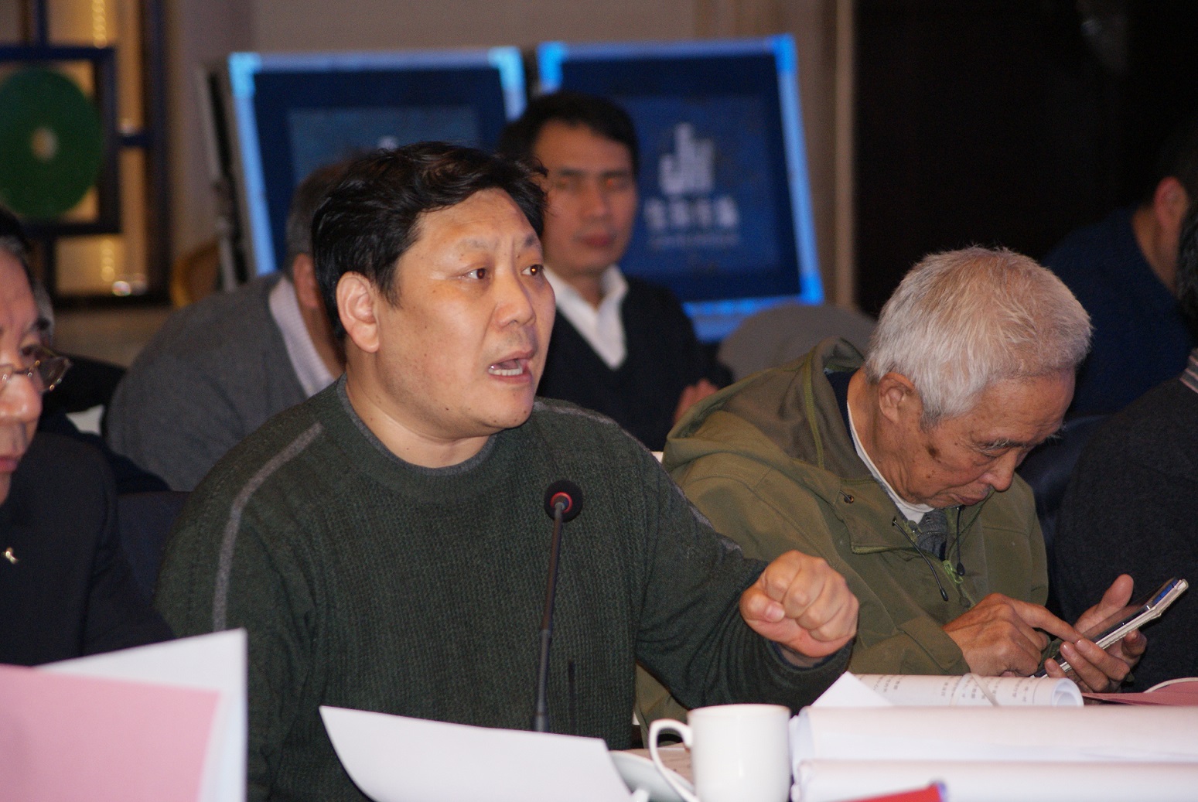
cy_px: 401
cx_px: 599
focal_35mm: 195
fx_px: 6497
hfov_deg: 10.5
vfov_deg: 7.1
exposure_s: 1/125
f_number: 4.5
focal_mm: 130
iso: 400
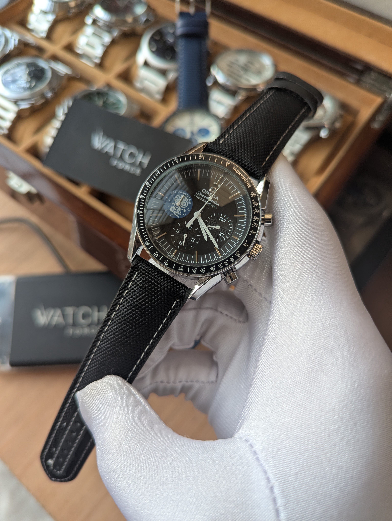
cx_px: 196
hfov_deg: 56.9
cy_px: 260
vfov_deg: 71.5
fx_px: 361
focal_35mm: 24
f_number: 1.85
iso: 42
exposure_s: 1/251
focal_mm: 6.81
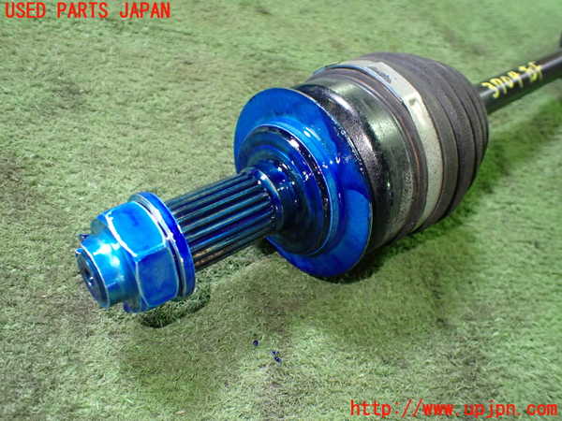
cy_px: 210
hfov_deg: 60.0
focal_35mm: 30
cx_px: 281
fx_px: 487
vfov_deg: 46.8
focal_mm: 5.4
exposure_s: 1/80
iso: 800
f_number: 2.3
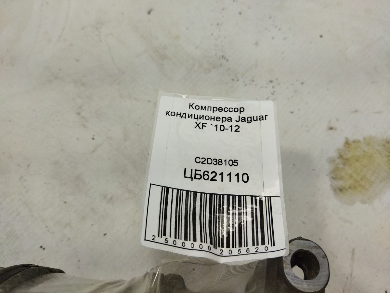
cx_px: 195
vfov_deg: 51.4
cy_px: 146
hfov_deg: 65.3
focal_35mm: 27
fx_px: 304
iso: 100
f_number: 1.79
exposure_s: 1/400
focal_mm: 4.71
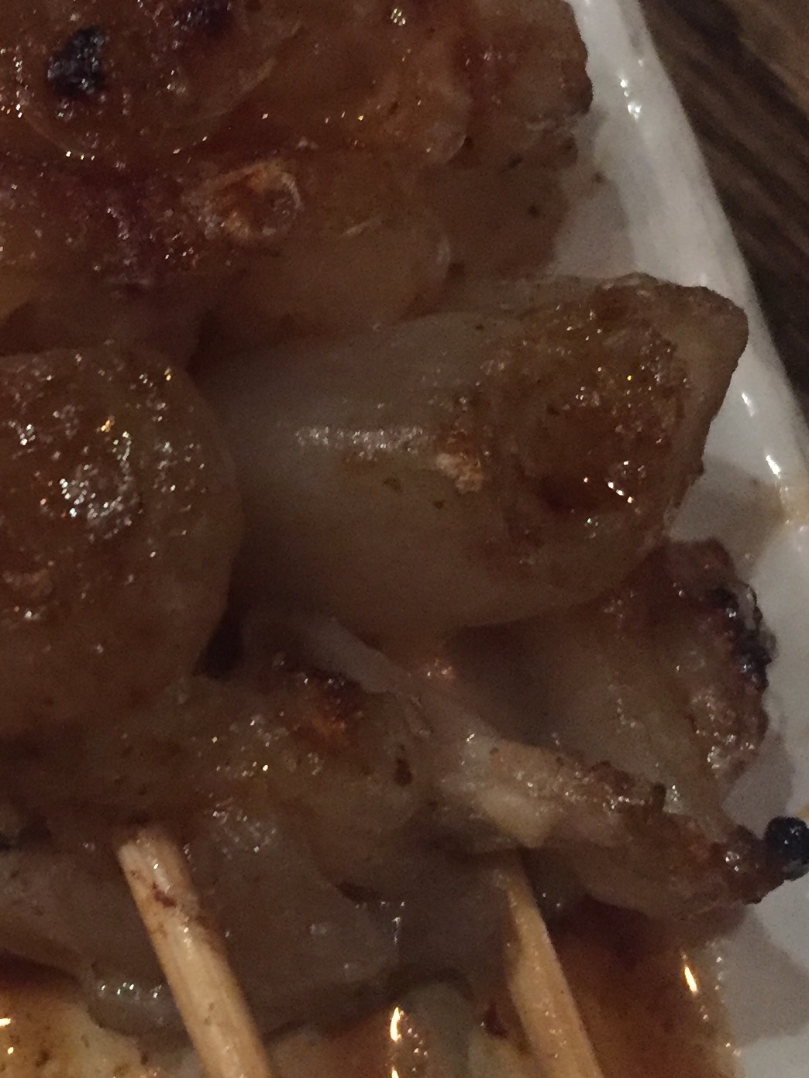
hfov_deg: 21.2
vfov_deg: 28.6
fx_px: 2119
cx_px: 117
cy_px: 510
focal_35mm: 68
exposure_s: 1/15
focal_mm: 4.15
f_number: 2.2
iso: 500
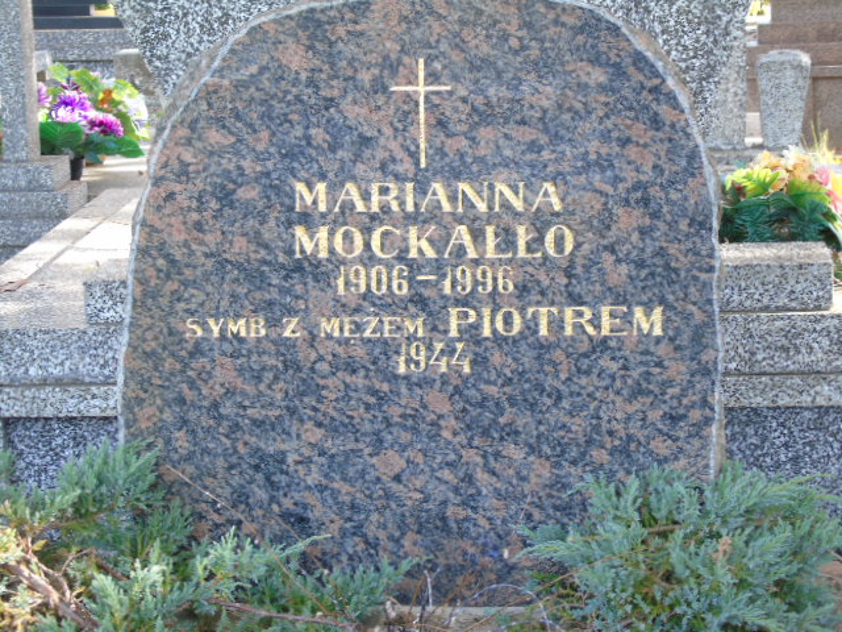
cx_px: 421
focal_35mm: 94
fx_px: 2286
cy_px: 316
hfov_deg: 20.9
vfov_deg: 15.7
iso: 100
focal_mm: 17
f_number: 4.3
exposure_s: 1/30
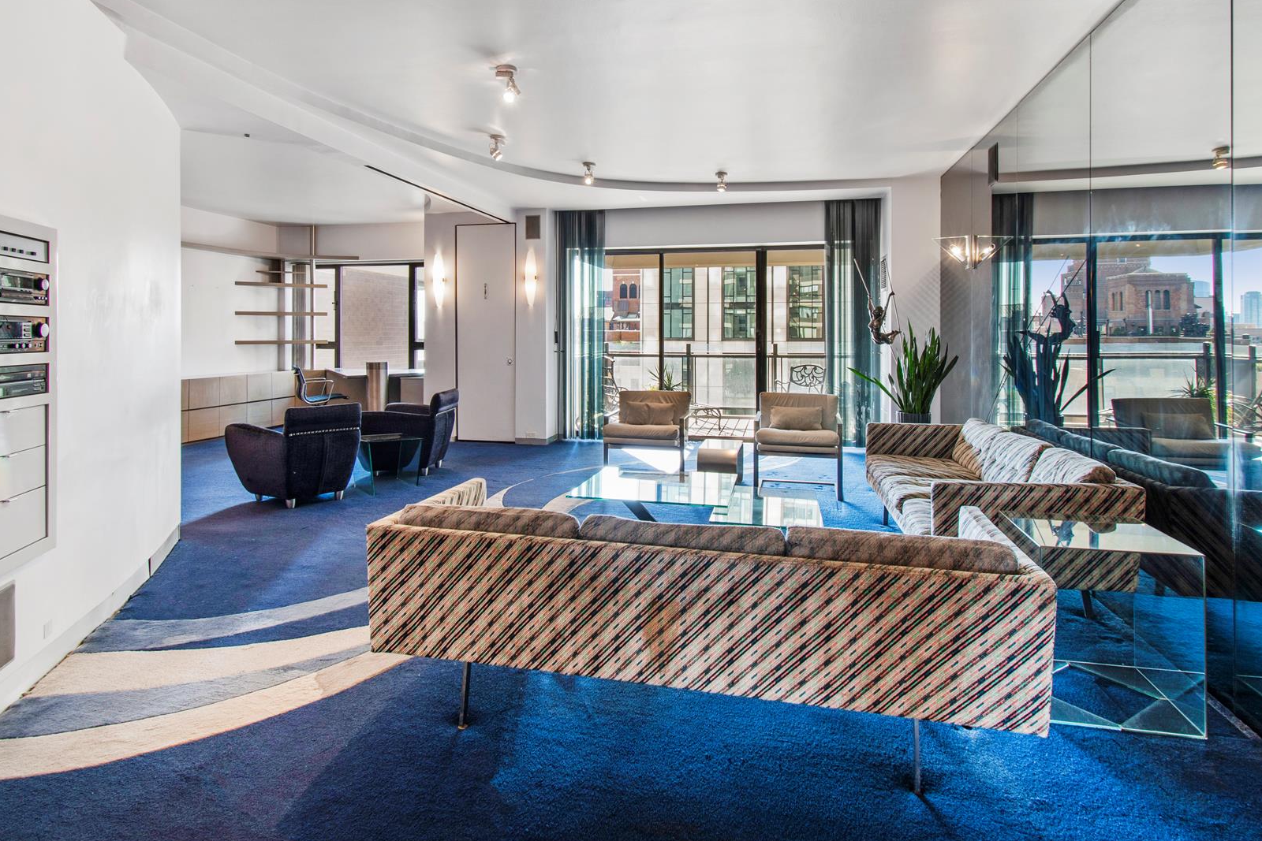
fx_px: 631
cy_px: 348
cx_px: 641
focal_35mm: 18
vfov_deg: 66.9
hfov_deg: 90.0
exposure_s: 1/4
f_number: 8
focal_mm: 10
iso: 100
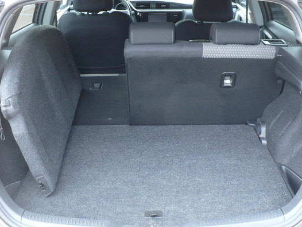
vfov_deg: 32.2
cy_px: 122
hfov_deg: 42.1
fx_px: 393
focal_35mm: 45
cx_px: 153
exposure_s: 1/30
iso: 125
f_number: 2.8
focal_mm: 6.1
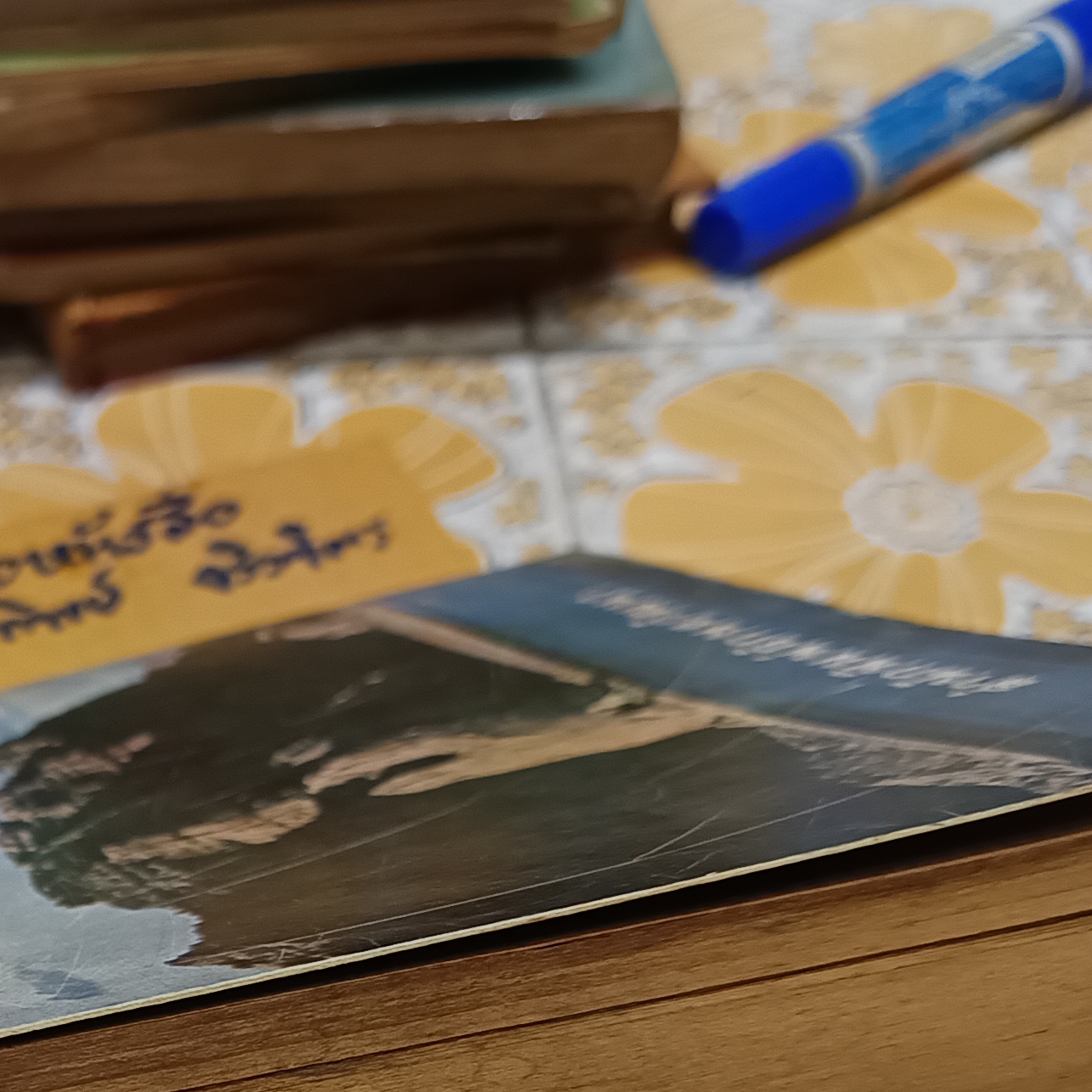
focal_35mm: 66
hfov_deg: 24.4
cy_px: 1158
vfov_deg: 24.6
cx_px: -104
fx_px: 2356
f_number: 1.7
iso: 985
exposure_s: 1/25
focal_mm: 5.31
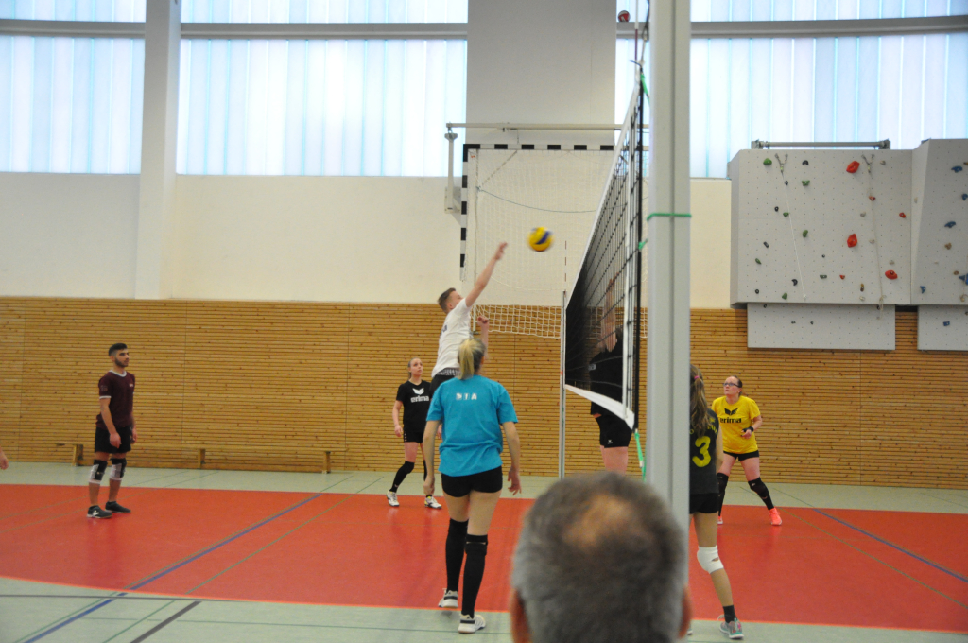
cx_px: 484
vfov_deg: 36.8
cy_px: 322
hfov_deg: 53.2
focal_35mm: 36
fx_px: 967
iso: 3200
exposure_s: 1/320
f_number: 3.8
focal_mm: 24
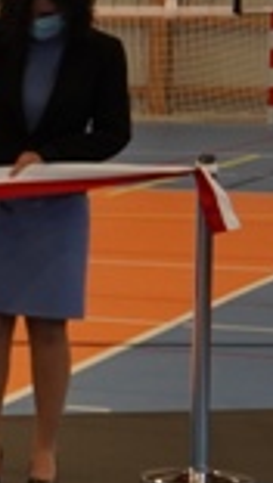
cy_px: 195
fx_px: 2979
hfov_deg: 4.6
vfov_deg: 9.3
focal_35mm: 232
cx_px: -938
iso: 500
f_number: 4.5
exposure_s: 1/160
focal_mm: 28
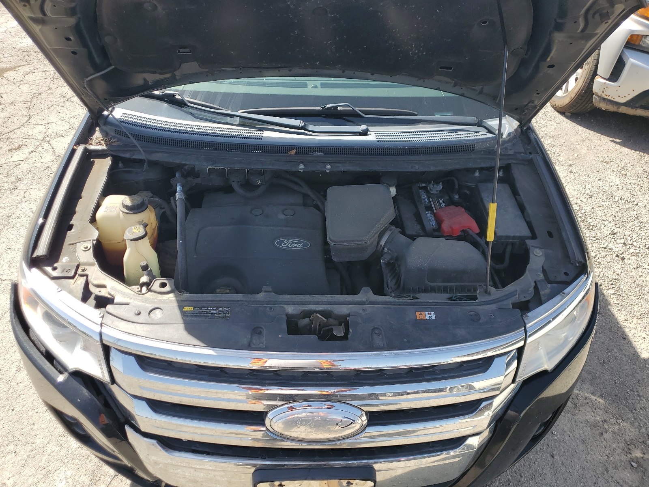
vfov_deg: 53.1
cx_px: 324
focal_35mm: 26
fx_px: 487
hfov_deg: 67.3
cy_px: 244
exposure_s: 1/1250
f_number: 1.5
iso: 50
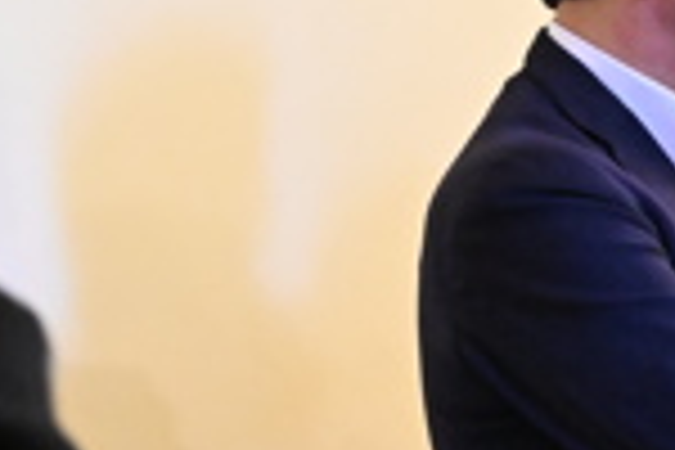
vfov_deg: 9.9
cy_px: 418
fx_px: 2587
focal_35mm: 138
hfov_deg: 14.6
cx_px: 720
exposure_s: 1/160
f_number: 3.5
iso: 8000
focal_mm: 30
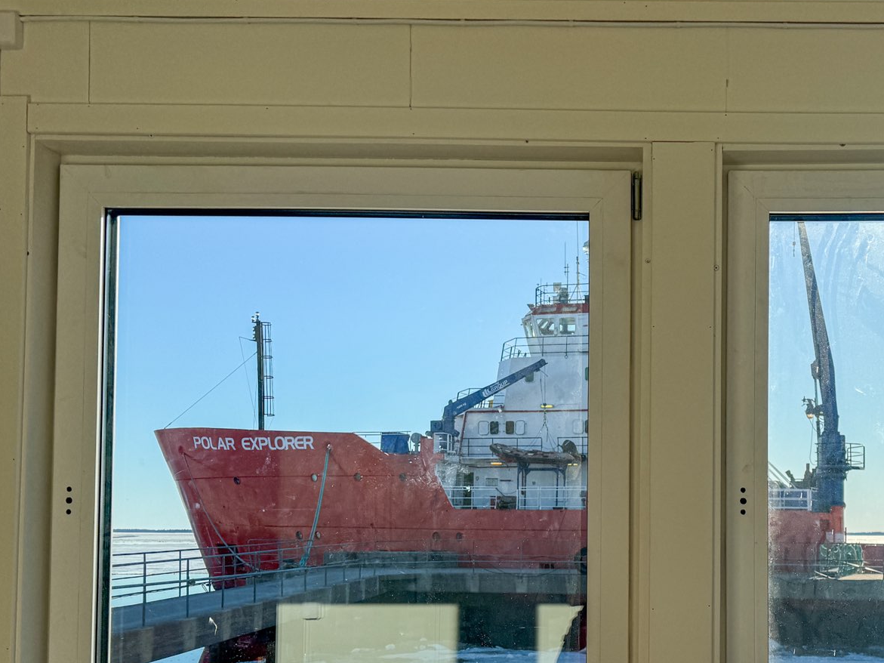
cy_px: 486
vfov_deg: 34.5
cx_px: 680
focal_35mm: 41
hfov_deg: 44.0
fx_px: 1047
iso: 80
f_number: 1.8
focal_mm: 6.76
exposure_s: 1/6400
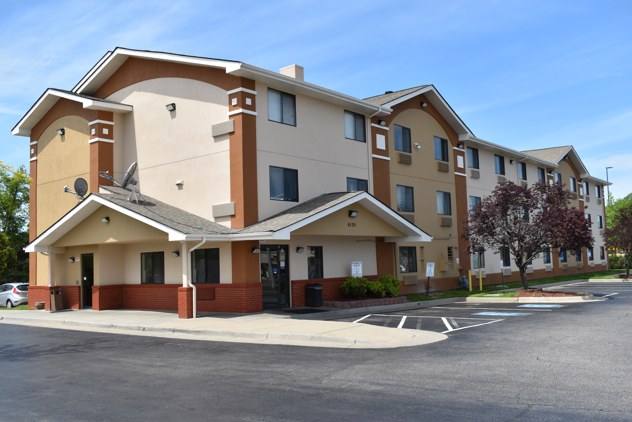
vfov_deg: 38.4
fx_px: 606
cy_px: 211
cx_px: 316
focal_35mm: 34
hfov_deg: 55.1
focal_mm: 23
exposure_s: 1/320
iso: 100
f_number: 9
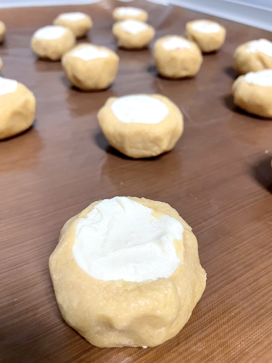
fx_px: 272
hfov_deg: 53.1
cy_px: 182
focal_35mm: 26
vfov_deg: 67.3
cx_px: 136
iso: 200
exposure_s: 1/50
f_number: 1.6
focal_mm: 4.2
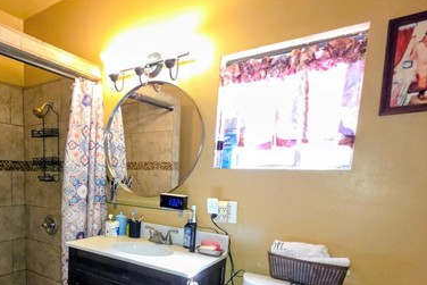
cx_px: 101
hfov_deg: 70.4
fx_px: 273
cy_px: 206
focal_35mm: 23
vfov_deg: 53.2
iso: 250
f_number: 1.9
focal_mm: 2.2
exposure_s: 1/40
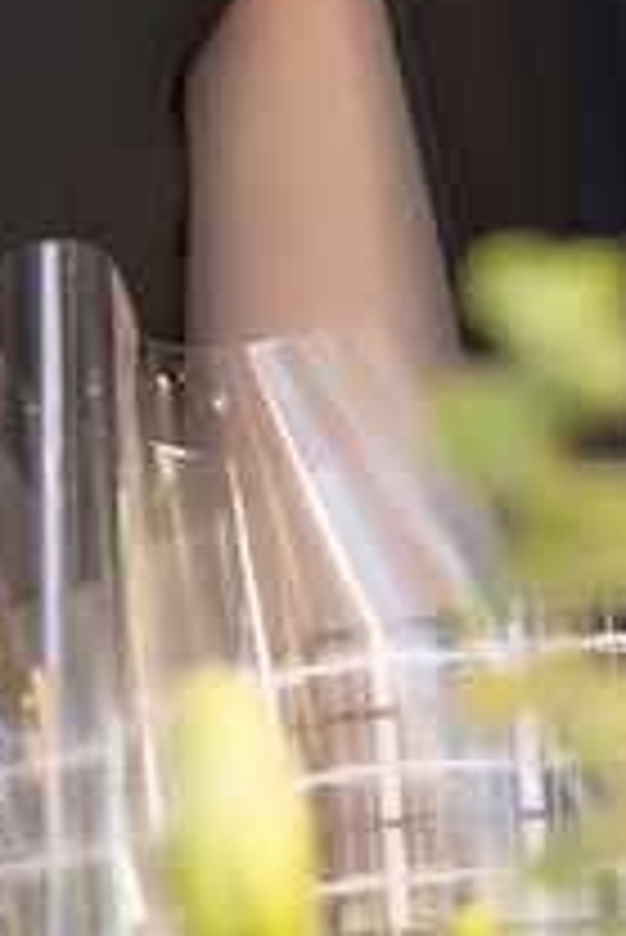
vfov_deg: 4.1
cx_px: -671
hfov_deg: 2.7
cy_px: -1080
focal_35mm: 499
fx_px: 12993
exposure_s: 1/200
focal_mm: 105
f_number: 3.5
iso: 320
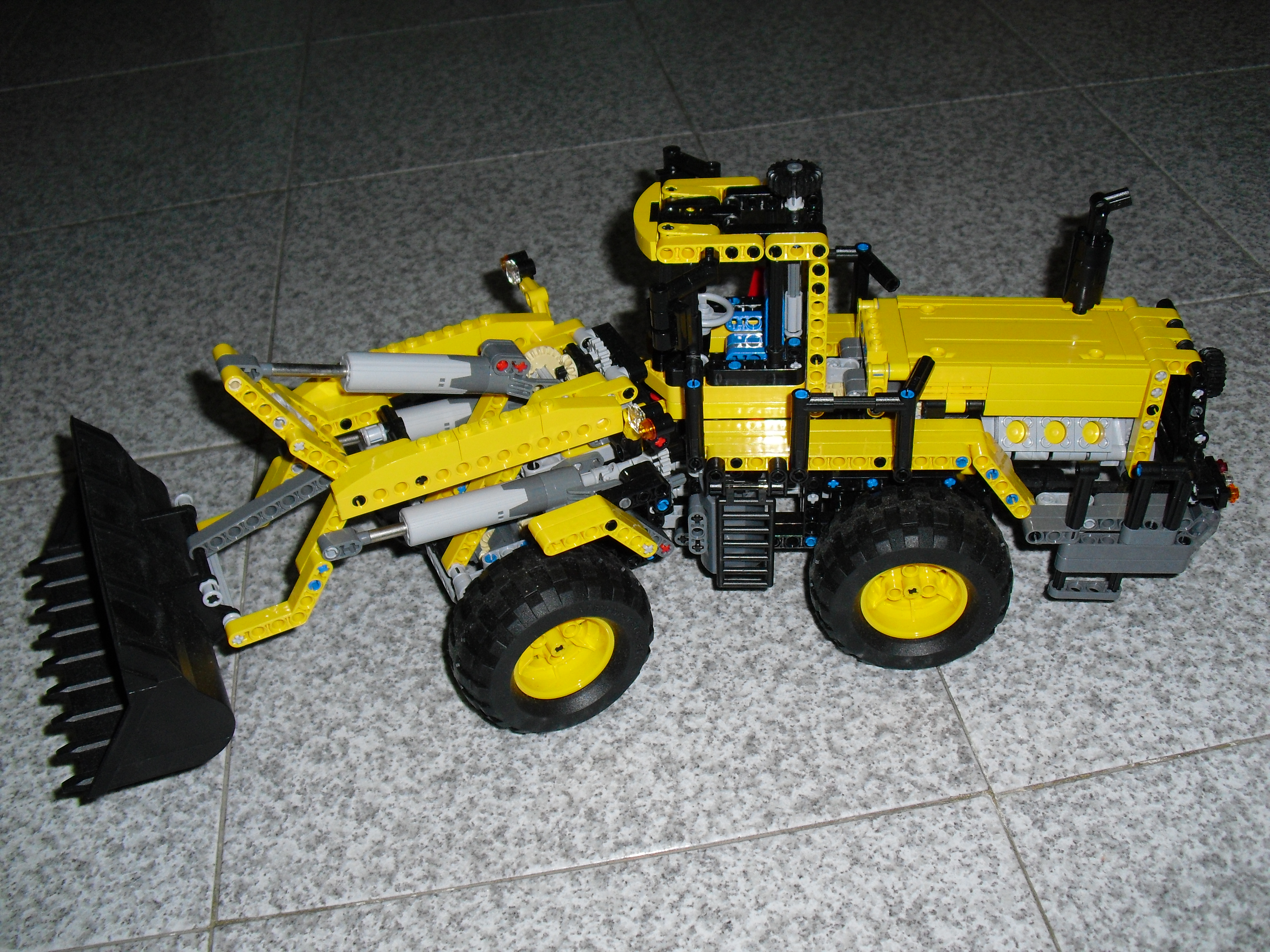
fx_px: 1321
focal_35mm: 36
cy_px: 476
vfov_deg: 39.7
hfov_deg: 51.4
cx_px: 635
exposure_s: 1/60
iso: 200
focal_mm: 6.3
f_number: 3.1
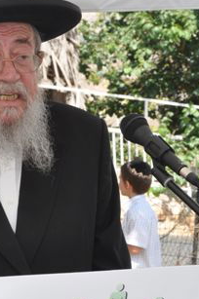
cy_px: 250
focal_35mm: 180
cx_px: 64
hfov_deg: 7.6
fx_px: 1496
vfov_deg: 11.4
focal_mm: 48
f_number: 11
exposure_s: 1/200
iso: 400
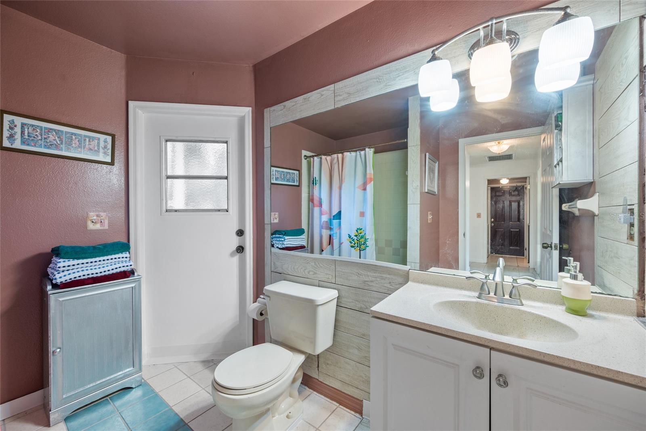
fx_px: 251
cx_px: 323
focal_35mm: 14
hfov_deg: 104.2
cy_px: 216
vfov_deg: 81.2
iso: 250
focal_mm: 14
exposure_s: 1/1.67
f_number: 6.3
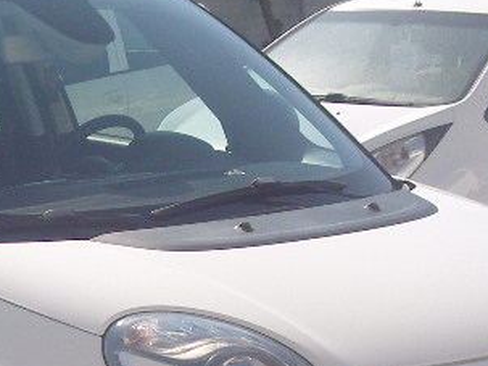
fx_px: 1761
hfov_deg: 15.6
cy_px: 364
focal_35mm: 125
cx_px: 40
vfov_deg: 11.7
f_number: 7
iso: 80
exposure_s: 1/320
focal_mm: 6.2
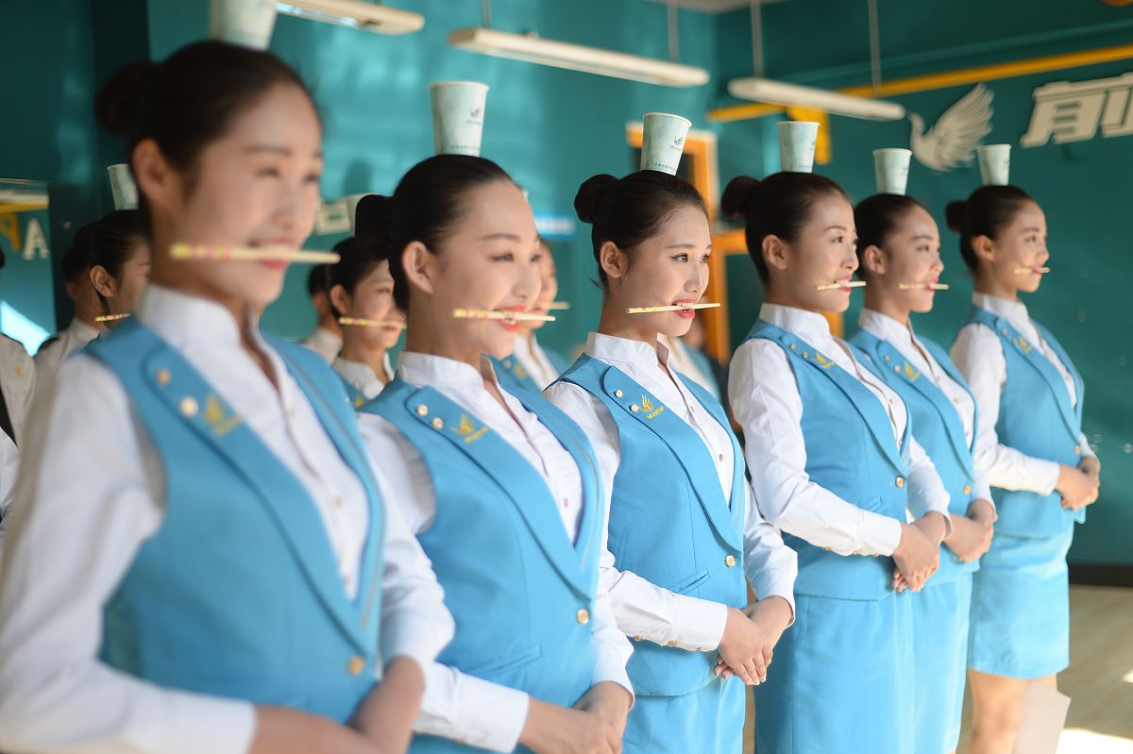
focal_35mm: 50
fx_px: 1573
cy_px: 377
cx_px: 566
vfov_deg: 27.0
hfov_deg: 39.6
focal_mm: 50
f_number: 1.8
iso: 200
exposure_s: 1/320
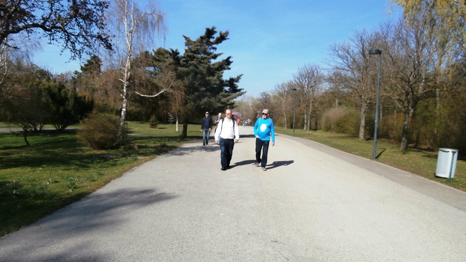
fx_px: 334
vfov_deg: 42.9
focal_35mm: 27
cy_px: 139
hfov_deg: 69.9
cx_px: 235
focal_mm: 4.2
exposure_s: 1/1600
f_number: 3
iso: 100
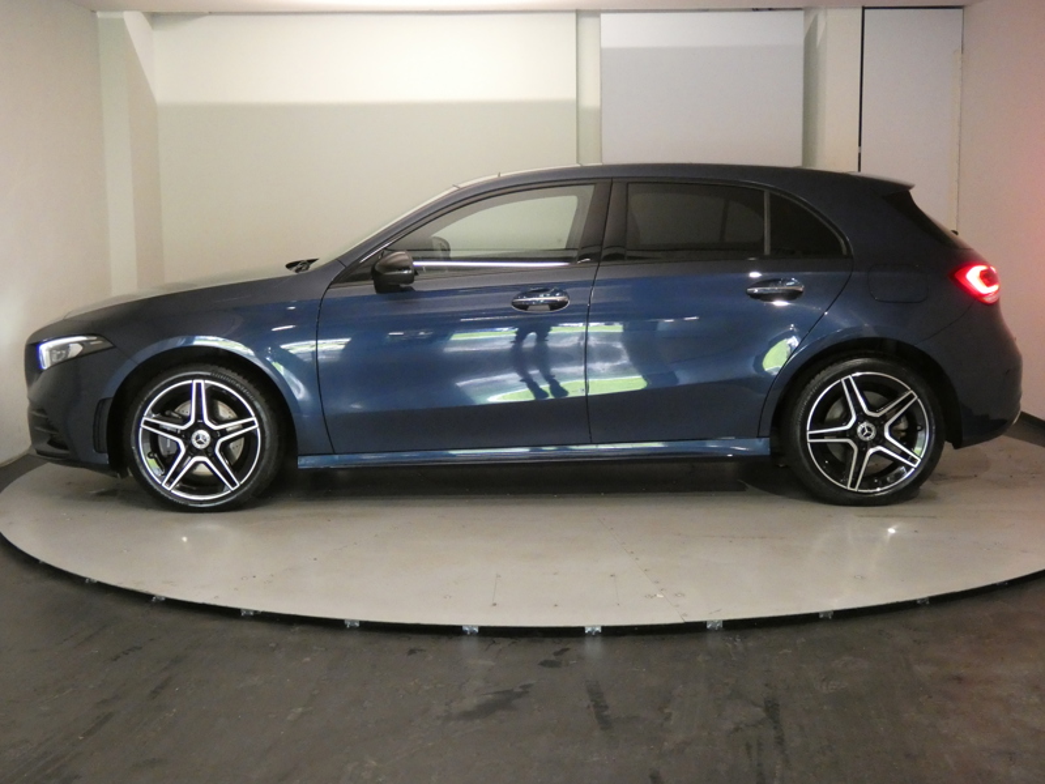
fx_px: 1389
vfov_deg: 31.5
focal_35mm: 46
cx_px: 522
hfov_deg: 41.2
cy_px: 392
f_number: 3.8
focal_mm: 8.2
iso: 1000
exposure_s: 1/80
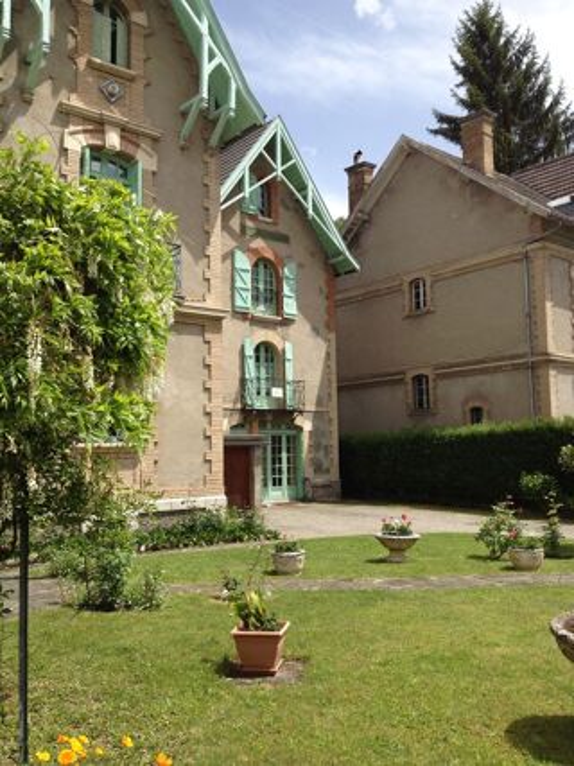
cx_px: 287
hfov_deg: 40.7
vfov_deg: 52.6
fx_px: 774
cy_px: 383
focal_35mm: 35
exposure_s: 1/1493
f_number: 2.4
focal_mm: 4.28
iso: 50
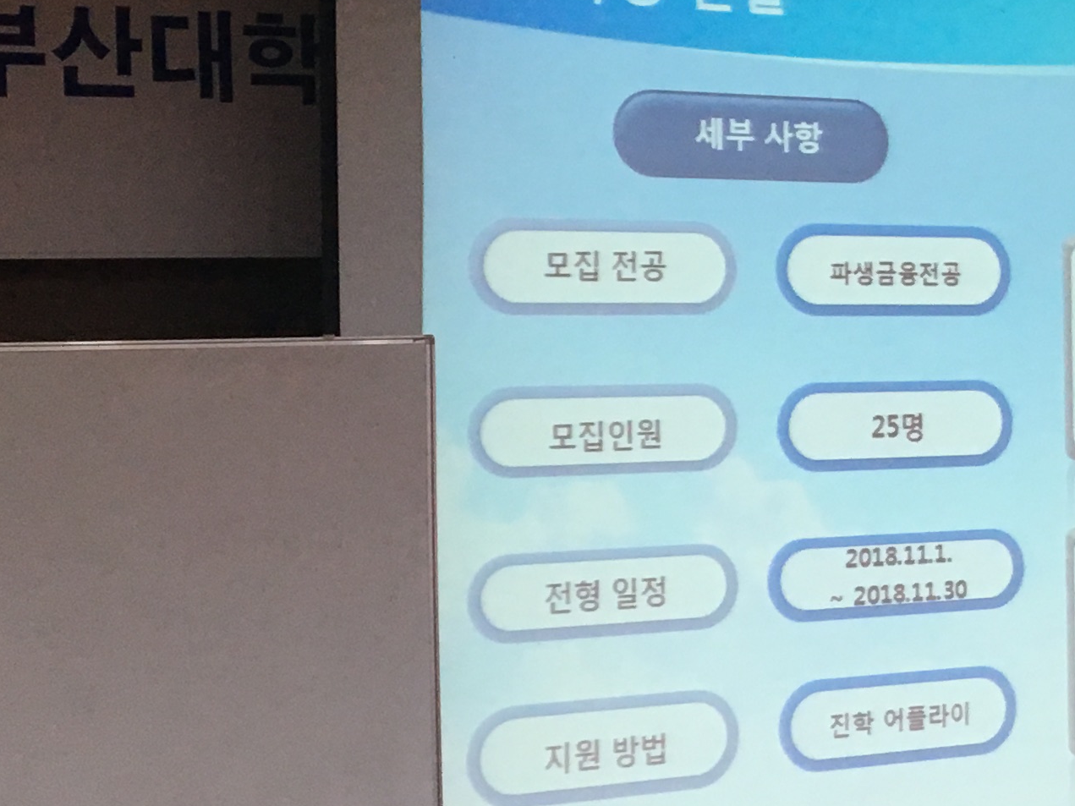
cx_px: 1091
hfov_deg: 20.6
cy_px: 293
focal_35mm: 92
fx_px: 2857
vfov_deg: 16.0
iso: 40
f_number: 2.2
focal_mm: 4.15
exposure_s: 1/30
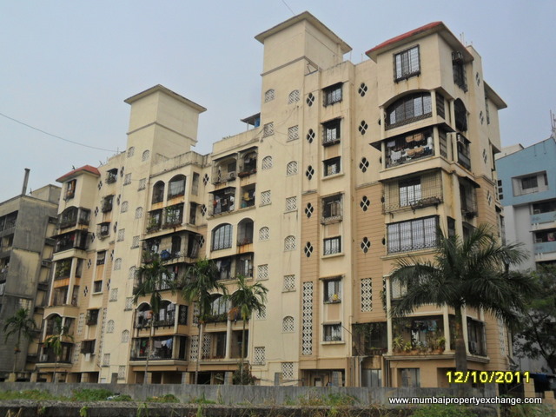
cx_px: 278
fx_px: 594
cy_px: 208
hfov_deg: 50.1
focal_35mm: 37
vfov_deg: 38.7
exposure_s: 1/500
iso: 100
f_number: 4
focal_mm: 6.6
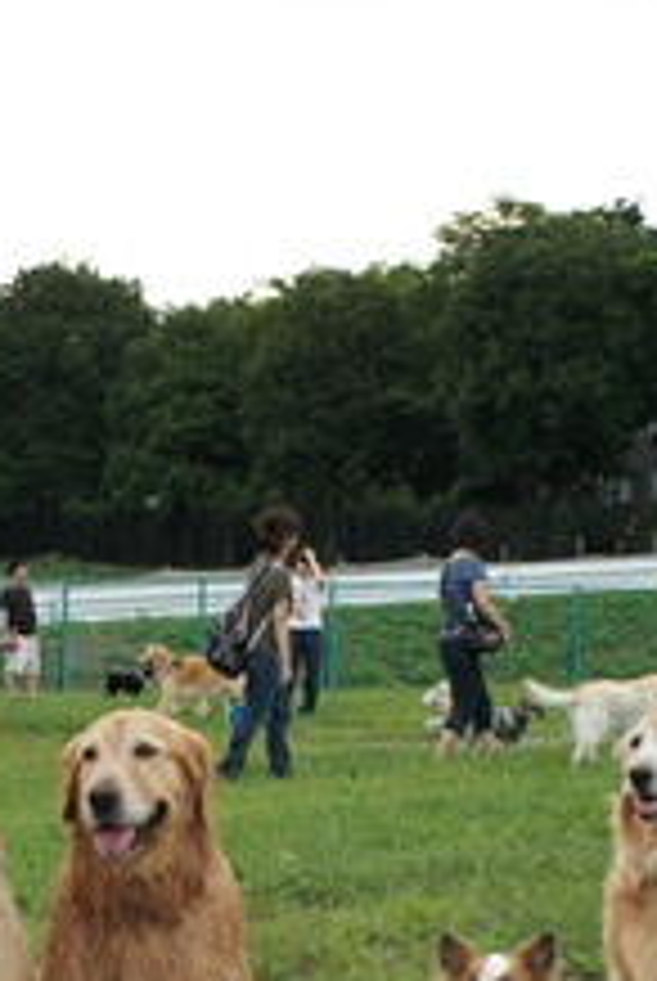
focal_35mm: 68
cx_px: 400
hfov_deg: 20.1
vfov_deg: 29.2
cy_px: 738
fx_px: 1855
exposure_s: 1/250
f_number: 5.6
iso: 500
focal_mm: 18
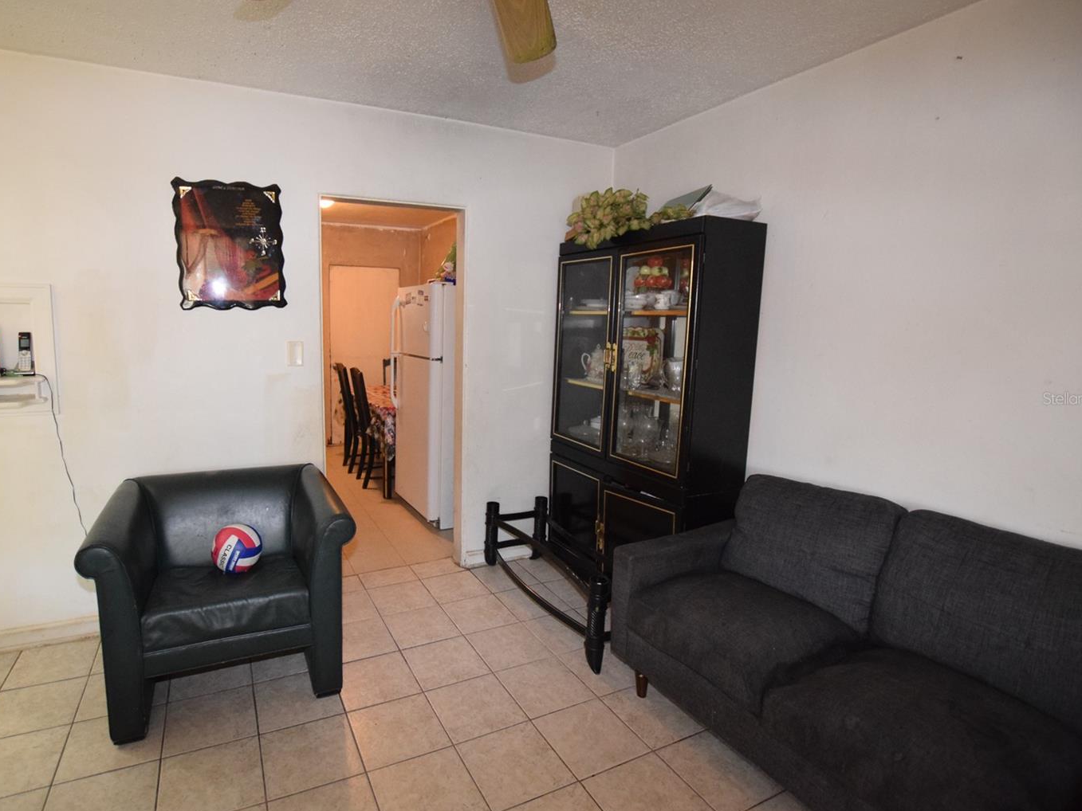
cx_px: 476
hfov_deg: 90.6
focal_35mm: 17
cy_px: 398
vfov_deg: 74.7
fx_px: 531
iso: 3200
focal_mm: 10
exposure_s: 1/60
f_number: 3.5
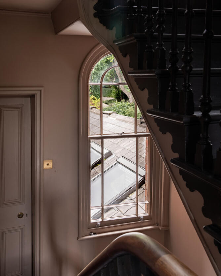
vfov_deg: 46.6
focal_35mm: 39
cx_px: 110
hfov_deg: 38.2
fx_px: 319
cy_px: 113
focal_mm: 34
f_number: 8
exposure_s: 1/80
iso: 320
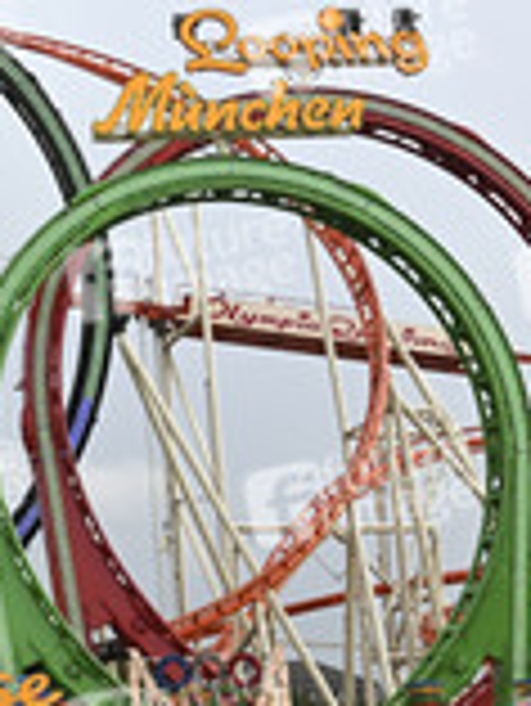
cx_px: -212
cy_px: 382
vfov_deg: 19.8
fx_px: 2022
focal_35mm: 99
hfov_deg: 14.2
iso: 200
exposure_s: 1/250
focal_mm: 24
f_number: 5.6
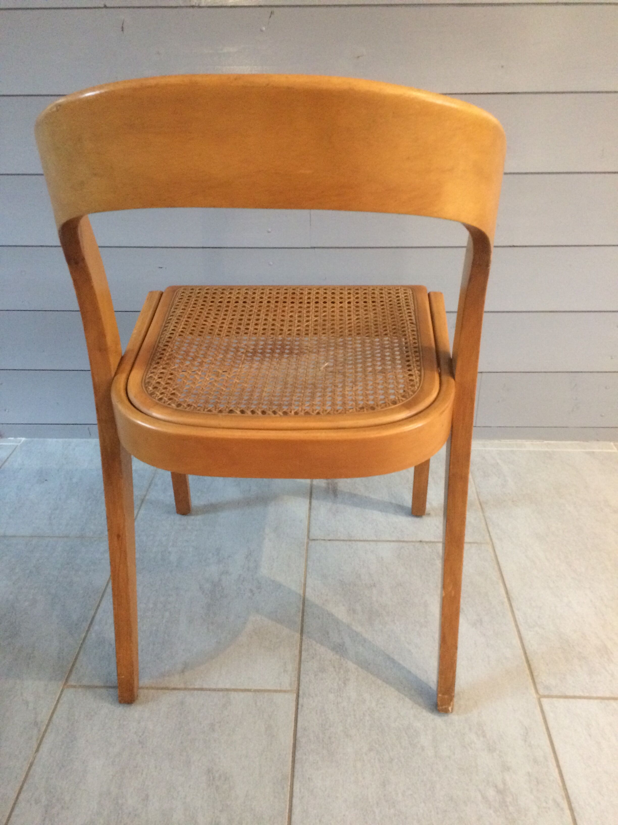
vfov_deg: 61.7
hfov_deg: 48.2
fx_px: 690
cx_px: 309
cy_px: 412
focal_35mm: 29
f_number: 2.2
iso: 320
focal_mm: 4.15
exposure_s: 1/17
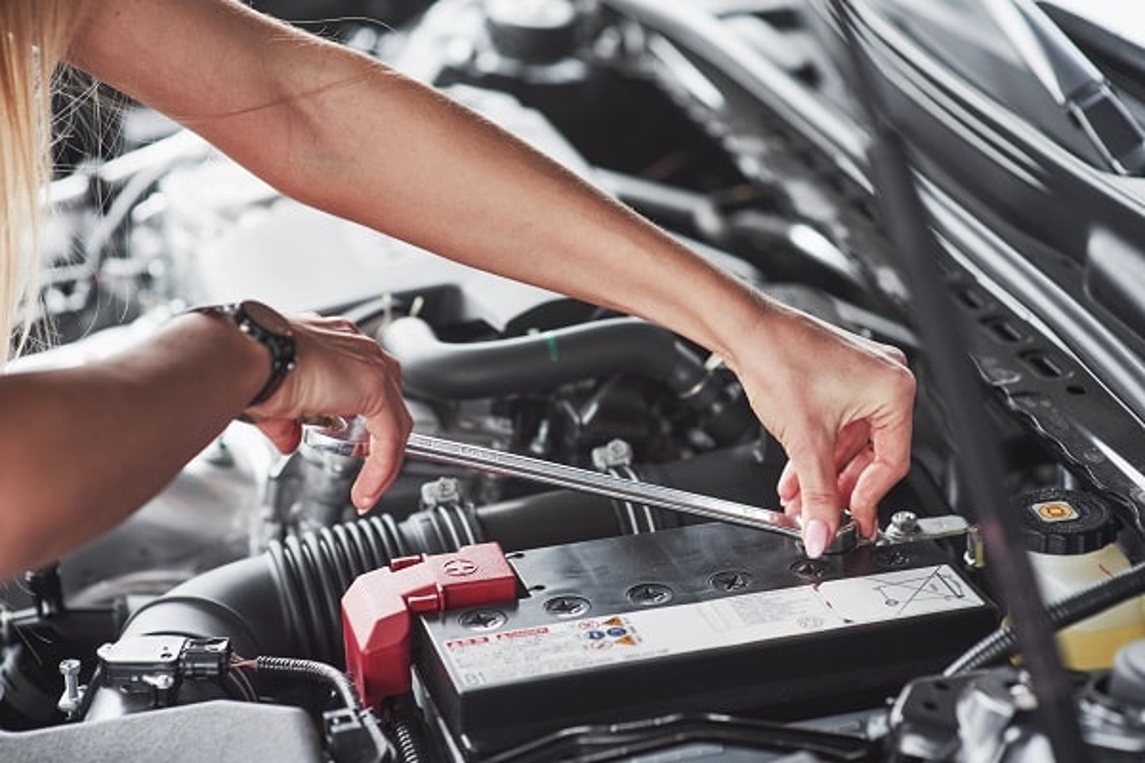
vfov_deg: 16.1
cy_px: 382
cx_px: 572
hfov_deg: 23.9
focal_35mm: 85
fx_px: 2703
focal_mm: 85
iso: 320
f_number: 2.8
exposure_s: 1/320
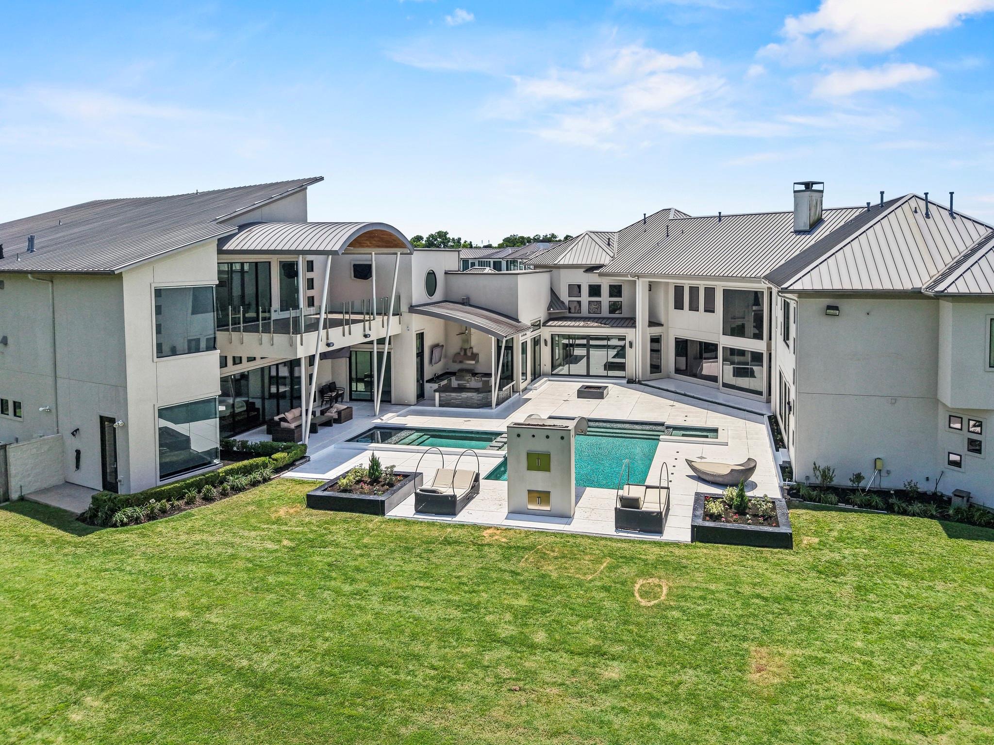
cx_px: 497
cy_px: 372
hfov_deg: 71.6
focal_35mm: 24
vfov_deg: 56.8
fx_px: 689
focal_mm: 8.67
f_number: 1.8
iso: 210
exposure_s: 1/6000
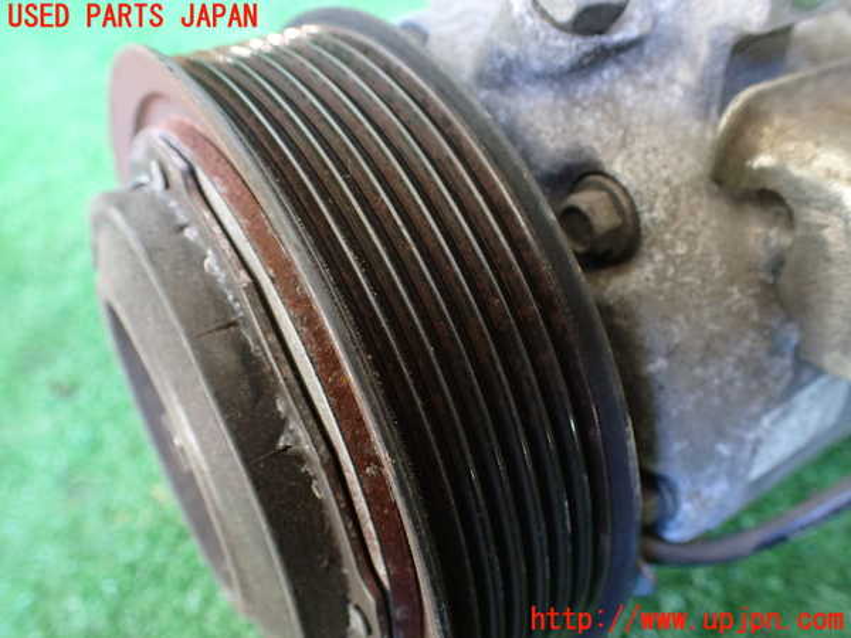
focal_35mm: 30
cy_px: 319
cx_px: 426
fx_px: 738
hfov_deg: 60.0
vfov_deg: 46.8
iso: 800
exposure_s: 1/40
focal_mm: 5.4
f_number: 2.3
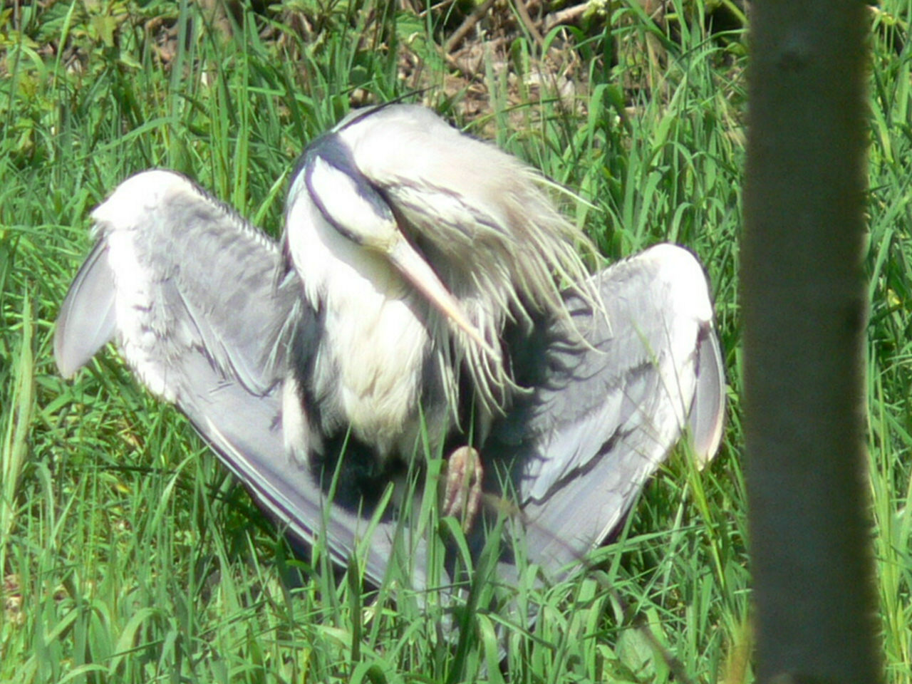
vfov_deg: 3.5
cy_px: 342
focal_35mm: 420
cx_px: 456
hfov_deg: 4.7
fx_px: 11065
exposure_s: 1/500
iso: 80
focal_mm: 88.8
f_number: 3.7
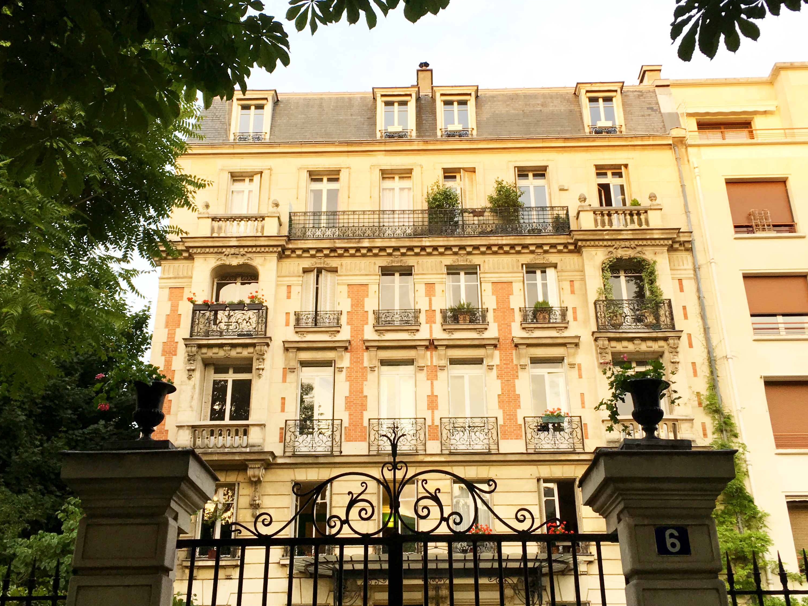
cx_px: 406
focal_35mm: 39
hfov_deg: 47.9
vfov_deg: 36.8
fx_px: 910
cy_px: 263
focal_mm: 4.15
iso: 40
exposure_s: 1/100
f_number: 2.2
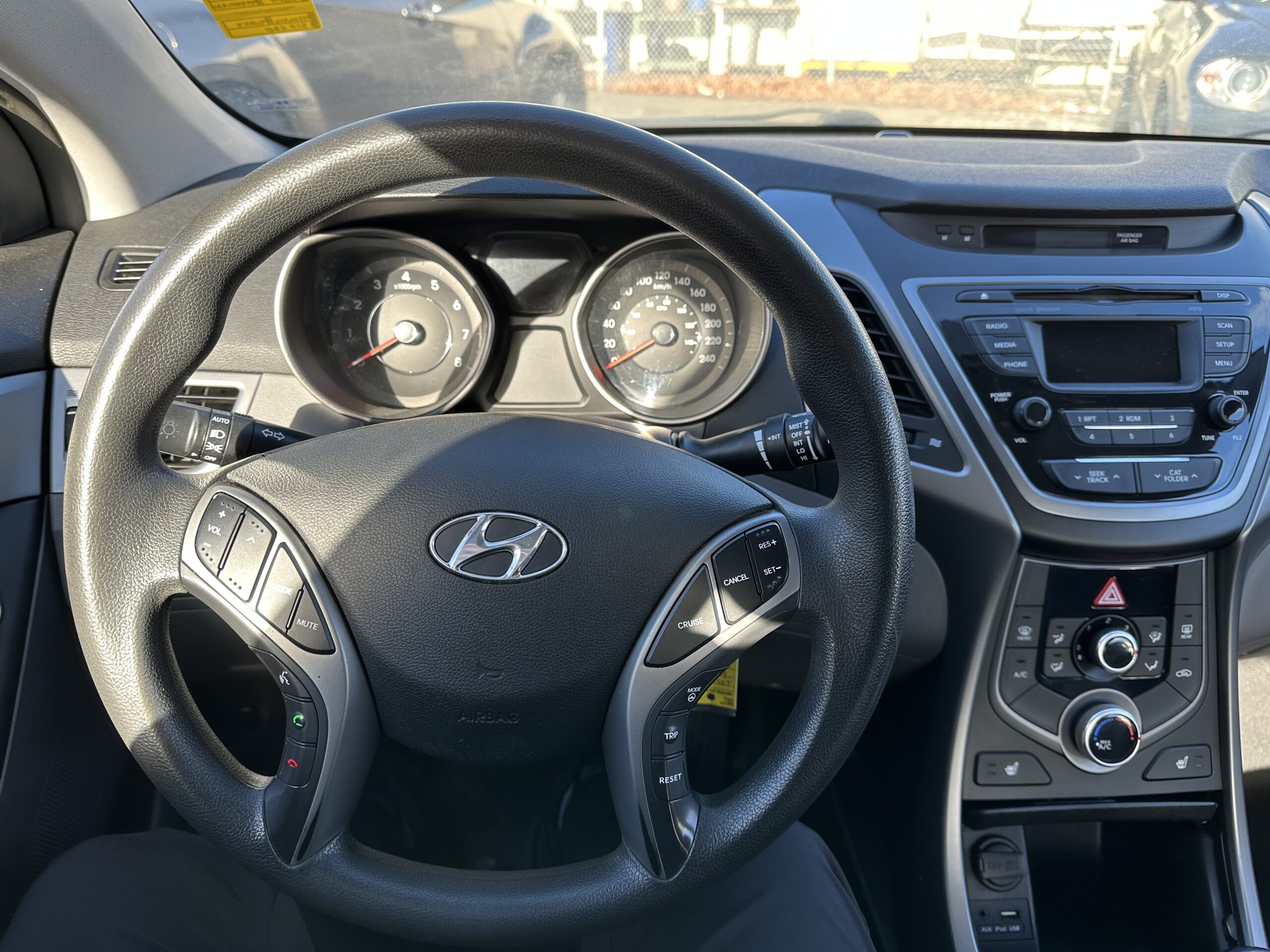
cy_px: 476
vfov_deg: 56.8
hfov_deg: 71.6
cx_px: 635
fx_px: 881
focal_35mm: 24
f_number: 1.78
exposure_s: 1/237
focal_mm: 6.86
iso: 64
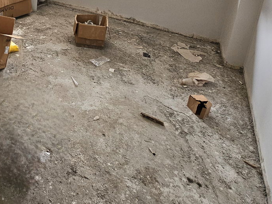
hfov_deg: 51.0
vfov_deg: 39.8
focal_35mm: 30
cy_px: -10
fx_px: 236
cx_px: 14
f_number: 2.2
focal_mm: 2.2
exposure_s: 1/101
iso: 200
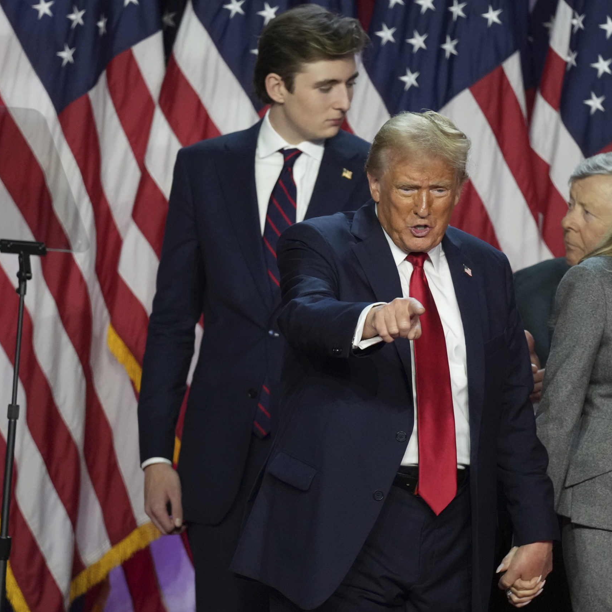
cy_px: 306
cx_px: 372
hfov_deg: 1.5
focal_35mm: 1149
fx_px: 22983
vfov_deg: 1.5
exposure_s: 1/500
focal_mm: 600
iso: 4000
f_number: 4
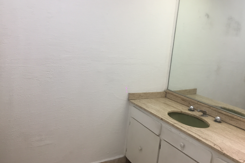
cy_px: 79
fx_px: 211
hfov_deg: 60.3
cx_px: 126
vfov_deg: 42.3
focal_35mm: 31
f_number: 2.2
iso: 64
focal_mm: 4.15
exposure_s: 1/30
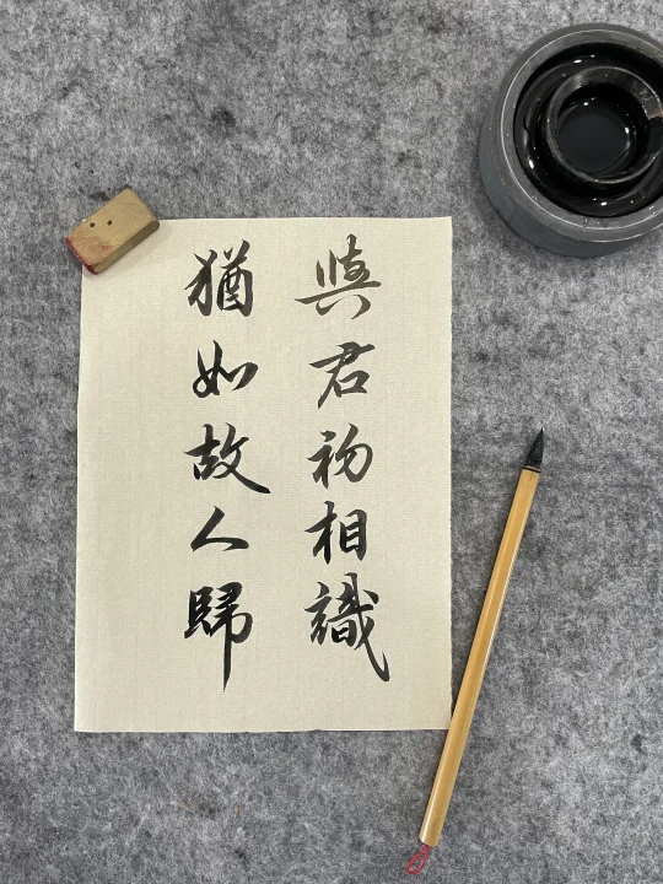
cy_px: 442
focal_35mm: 26
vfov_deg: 67.3
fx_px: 664
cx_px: 332
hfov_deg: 53.1
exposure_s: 1/50
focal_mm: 4.2
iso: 160
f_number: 1.6
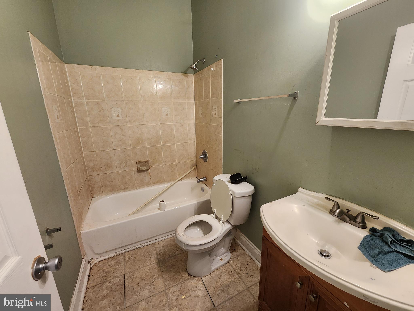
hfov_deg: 106.2
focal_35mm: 13
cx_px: 207
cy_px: 156
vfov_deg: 89.9
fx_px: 155
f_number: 2.2
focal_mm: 2.2
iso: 400
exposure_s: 1/60
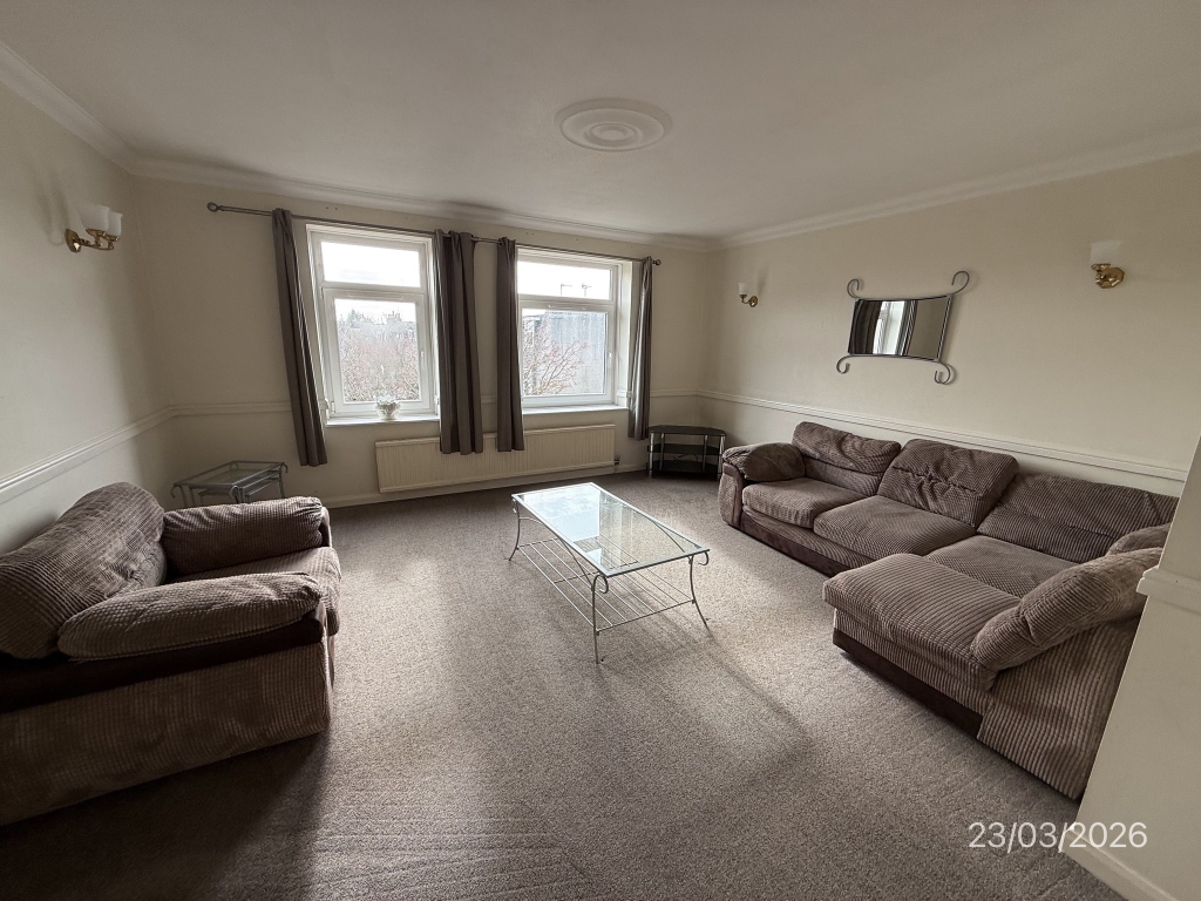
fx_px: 486
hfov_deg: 102.1
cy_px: 450
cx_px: 600
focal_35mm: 14
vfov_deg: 85.7
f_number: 2.2
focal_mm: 2.22
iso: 64
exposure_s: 1/180
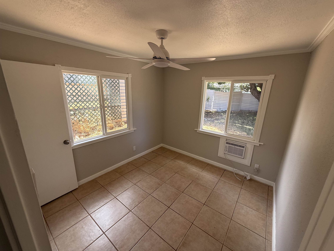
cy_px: 126
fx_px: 135
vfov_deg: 85.7
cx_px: 167
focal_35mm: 14
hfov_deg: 102.1
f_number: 2.2
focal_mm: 2.22
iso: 64
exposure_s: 1/121
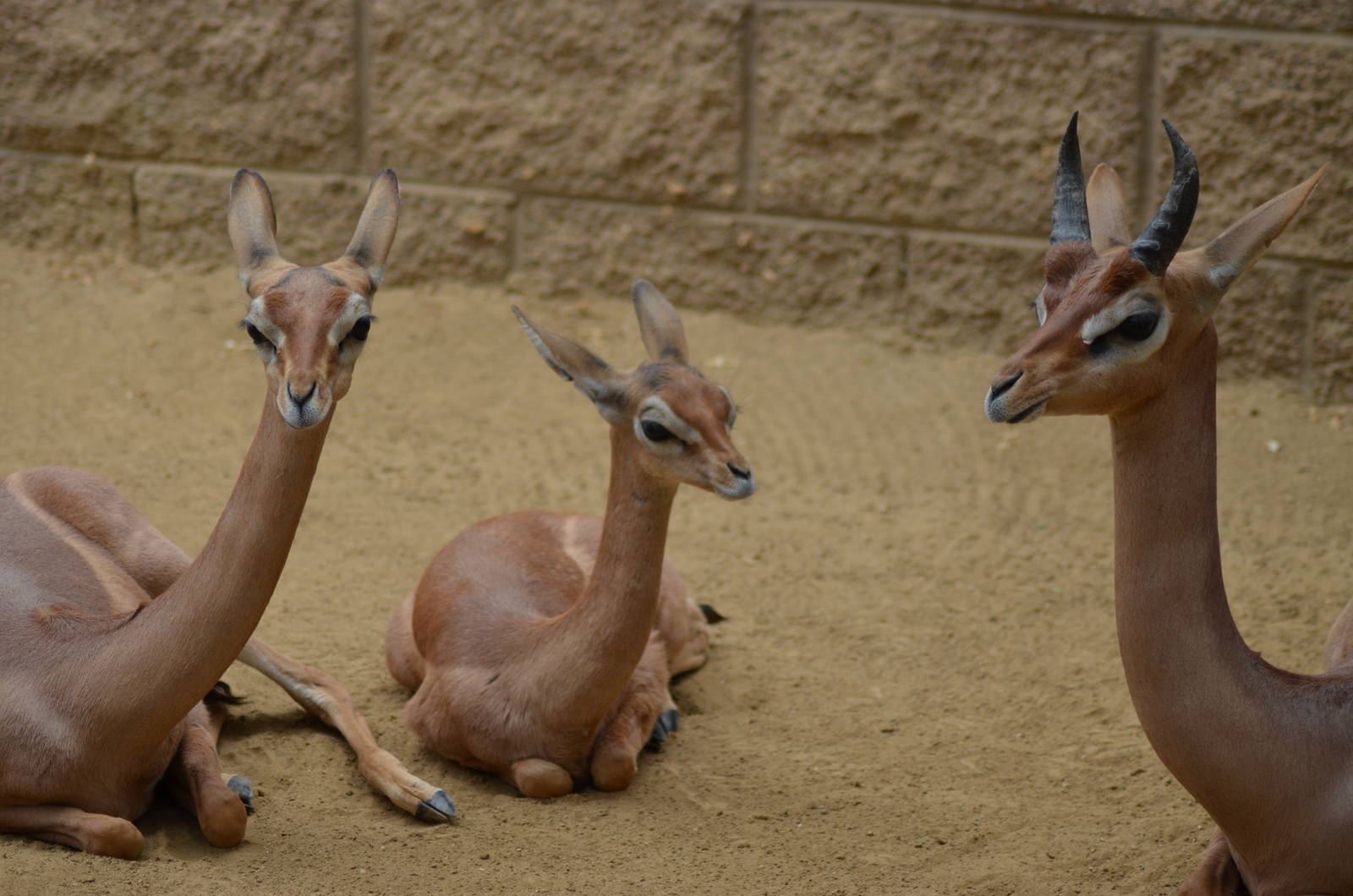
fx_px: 8721
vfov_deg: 5.9
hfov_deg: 8.9
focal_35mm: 232
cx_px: 676
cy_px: 448
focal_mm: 155
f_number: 4.5
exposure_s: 1/1250
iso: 400
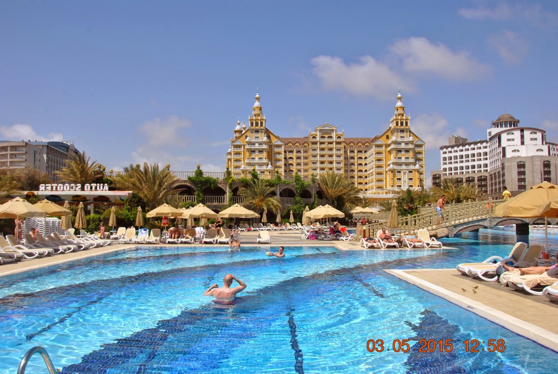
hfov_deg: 67.3
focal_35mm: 27
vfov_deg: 48.1
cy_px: 187
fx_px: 419
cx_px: 279
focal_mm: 18
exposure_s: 1/320
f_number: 9
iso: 100
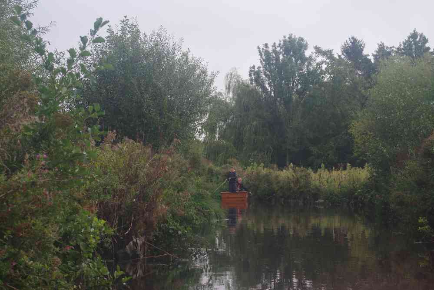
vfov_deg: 16.6
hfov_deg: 24.6
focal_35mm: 82
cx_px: 217
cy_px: 145
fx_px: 995
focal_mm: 55
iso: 400
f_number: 9
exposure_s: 1/100
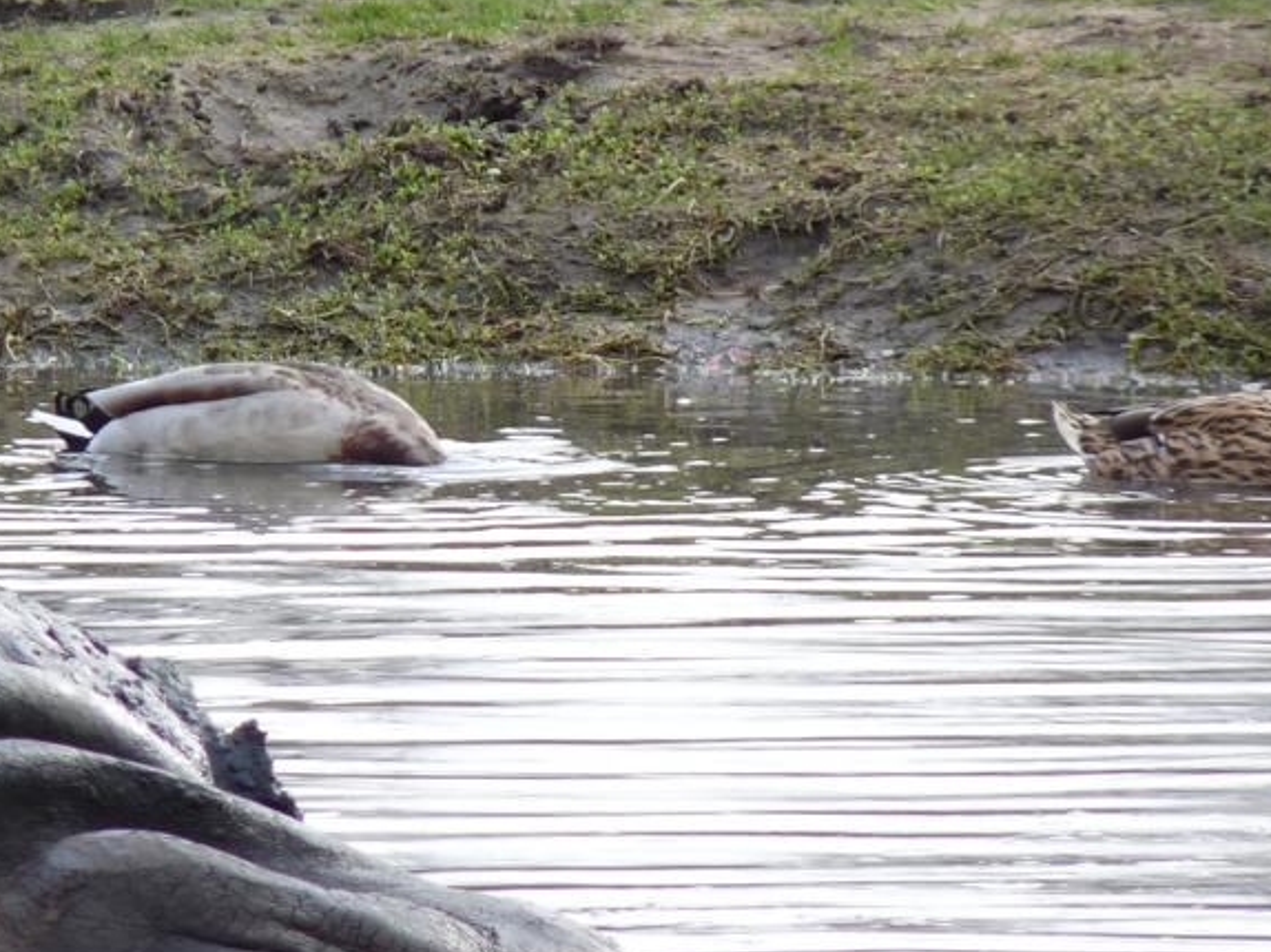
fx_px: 35417
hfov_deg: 2.1
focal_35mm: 965
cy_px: 620
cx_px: 624
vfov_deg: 1.5
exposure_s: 1/160
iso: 100
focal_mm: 86.4
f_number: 4.4
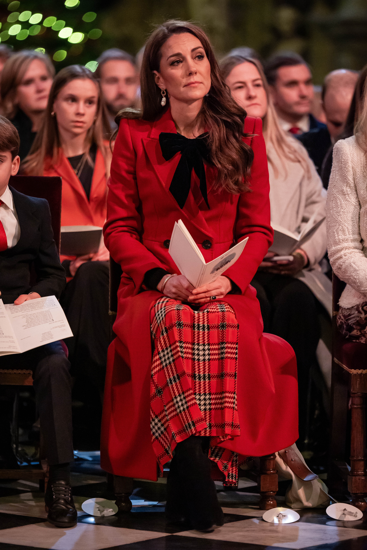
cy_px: 275
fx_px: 2753
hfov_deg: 7.6
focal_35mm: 180
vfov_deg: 11.4
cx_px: 184
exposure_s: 1/100
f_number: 2.8
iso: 5000
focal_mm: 180
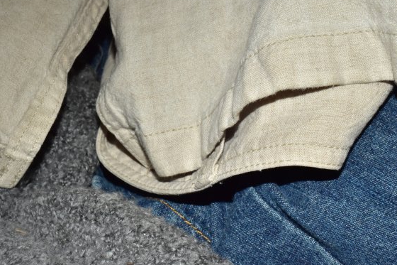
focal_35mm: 82
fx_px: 904
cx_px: 216
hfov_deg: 24.8
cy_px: 134
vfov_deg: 16.6
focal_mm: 50
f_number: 16
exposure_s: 1/60
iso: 800
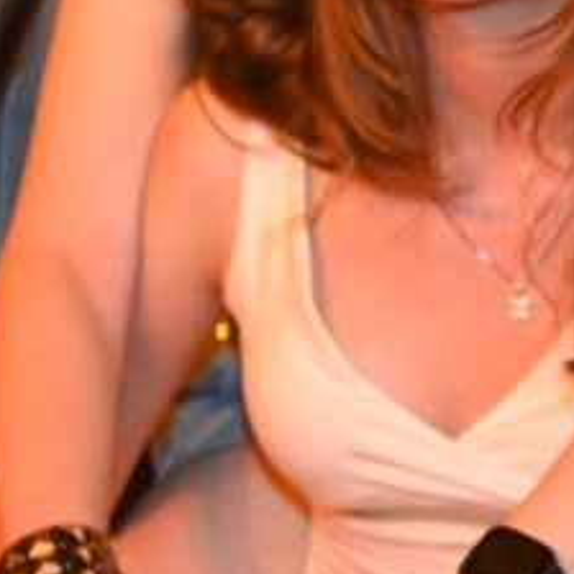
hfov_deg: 8.4
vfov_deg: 8.5
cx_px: 641
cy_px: 24
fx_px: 3865
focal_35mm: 206
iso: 6400
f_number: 5.6
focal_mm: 53
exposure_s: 1/60
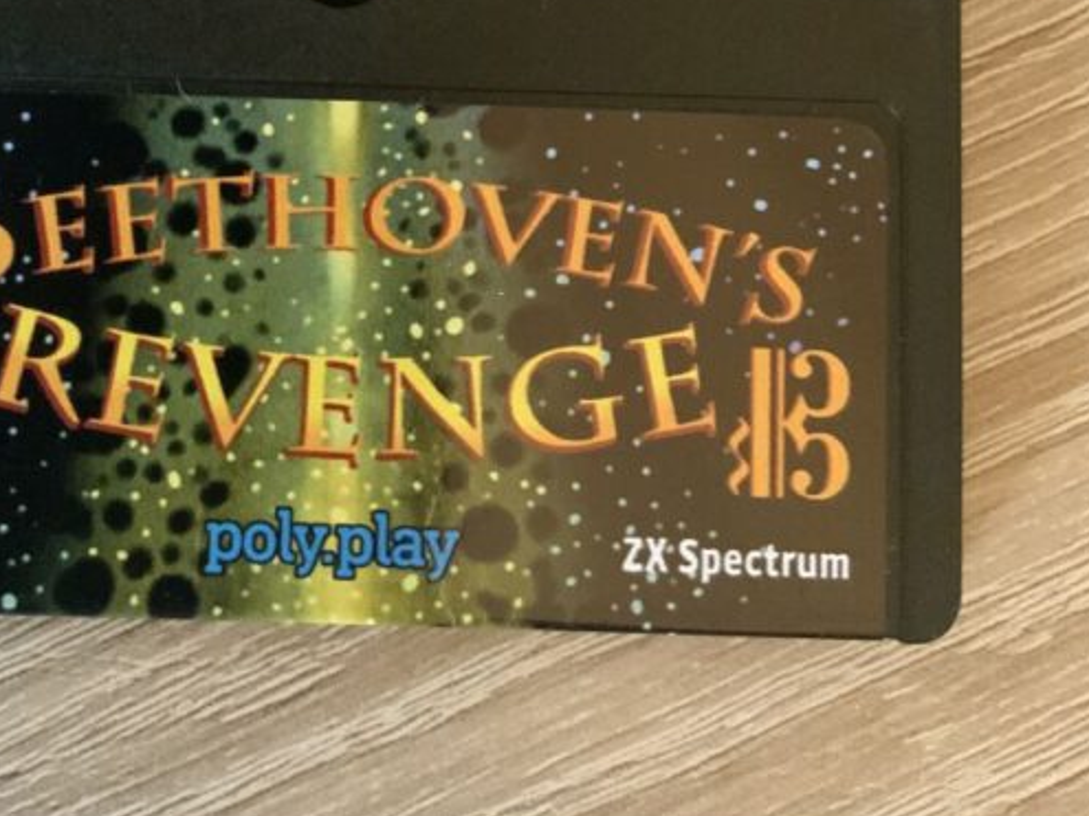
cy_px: -68
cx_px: 328
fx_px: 1887
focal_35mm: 60
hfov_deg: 31.8
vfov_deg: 23.0
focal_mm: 3
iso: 500
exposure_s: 1/30
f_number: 1.8
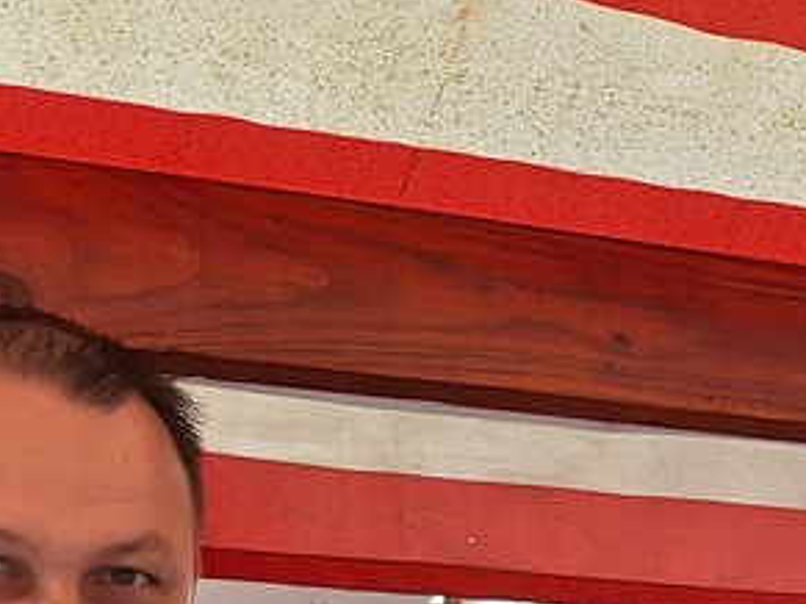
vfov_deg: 13.3
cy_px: 1222
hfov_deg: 19.3
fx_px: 2211
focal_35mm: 95
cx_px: 997
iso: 40
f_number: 1.8
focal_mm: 5.54
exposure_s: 1/204
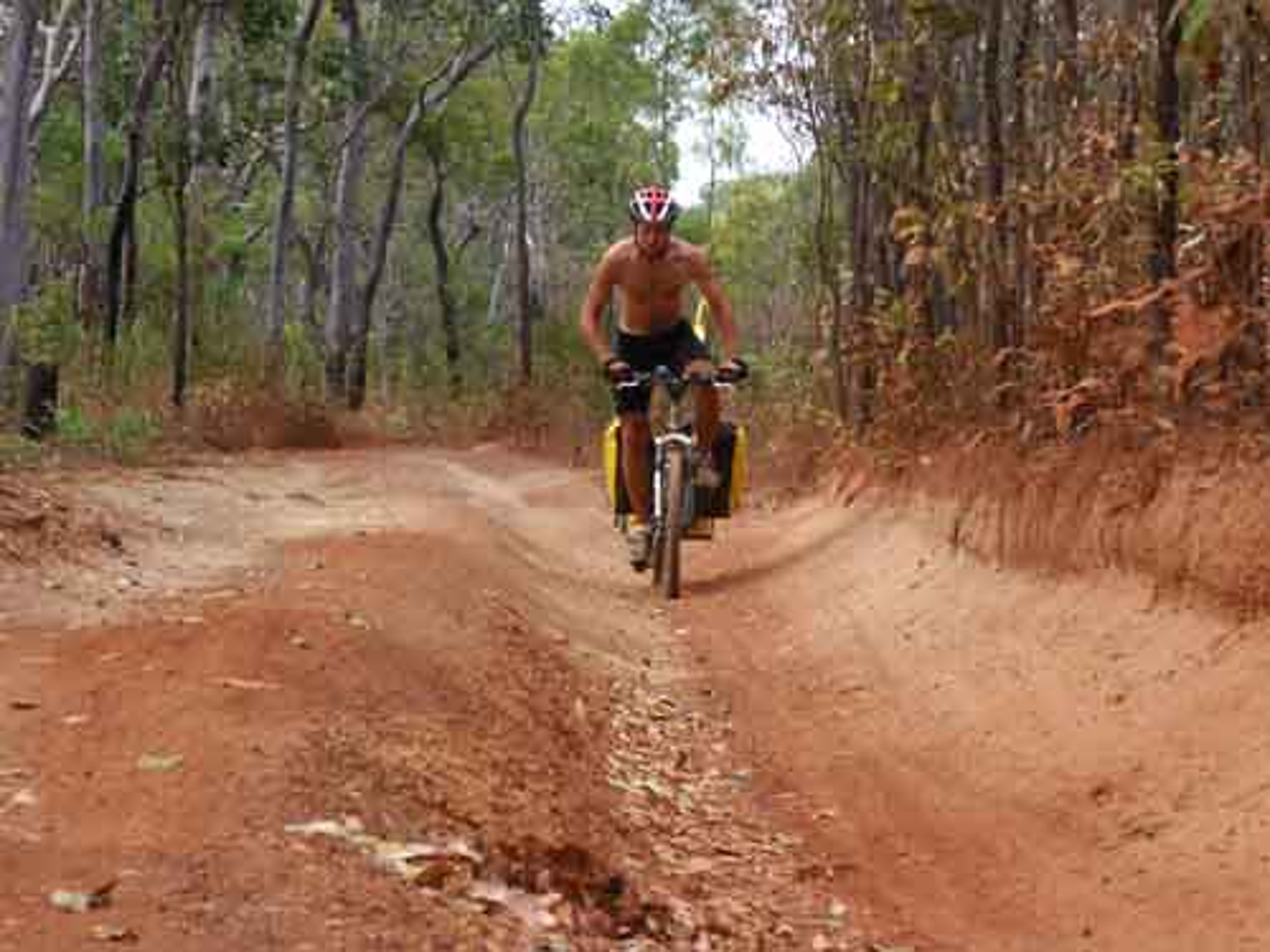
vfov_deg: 7.4
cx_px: 635
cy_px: 476
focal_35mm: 200
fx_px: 7338
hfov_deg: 9.9
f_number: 5.6
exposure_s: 1/180
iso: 100
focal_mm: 50.69
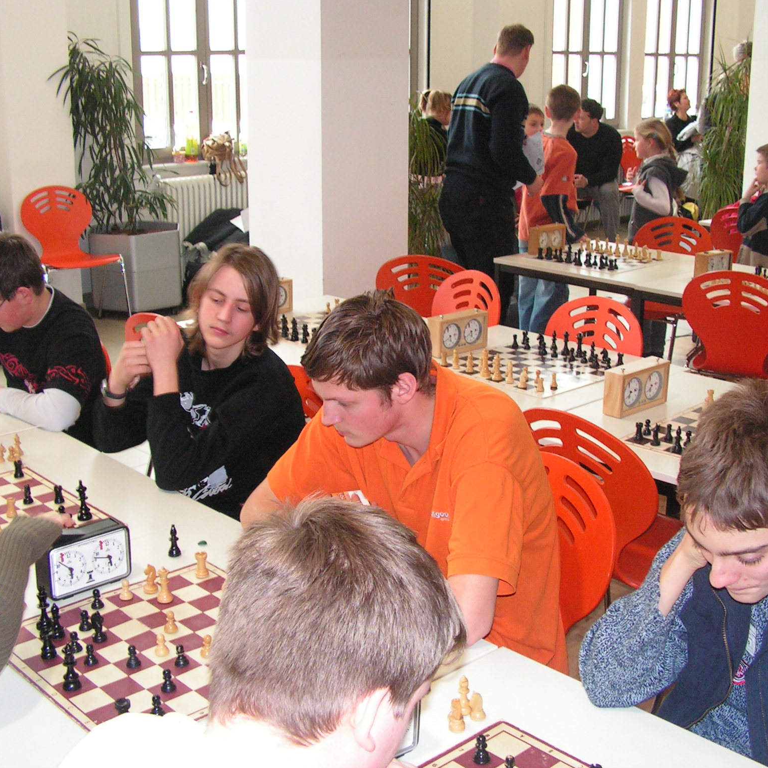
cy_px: 384
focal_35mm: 45
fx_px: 1130
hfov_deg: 37.5
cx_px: 408
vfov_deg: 37.6
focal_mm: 6.4
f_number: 3.2
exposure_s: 1/40
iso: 200
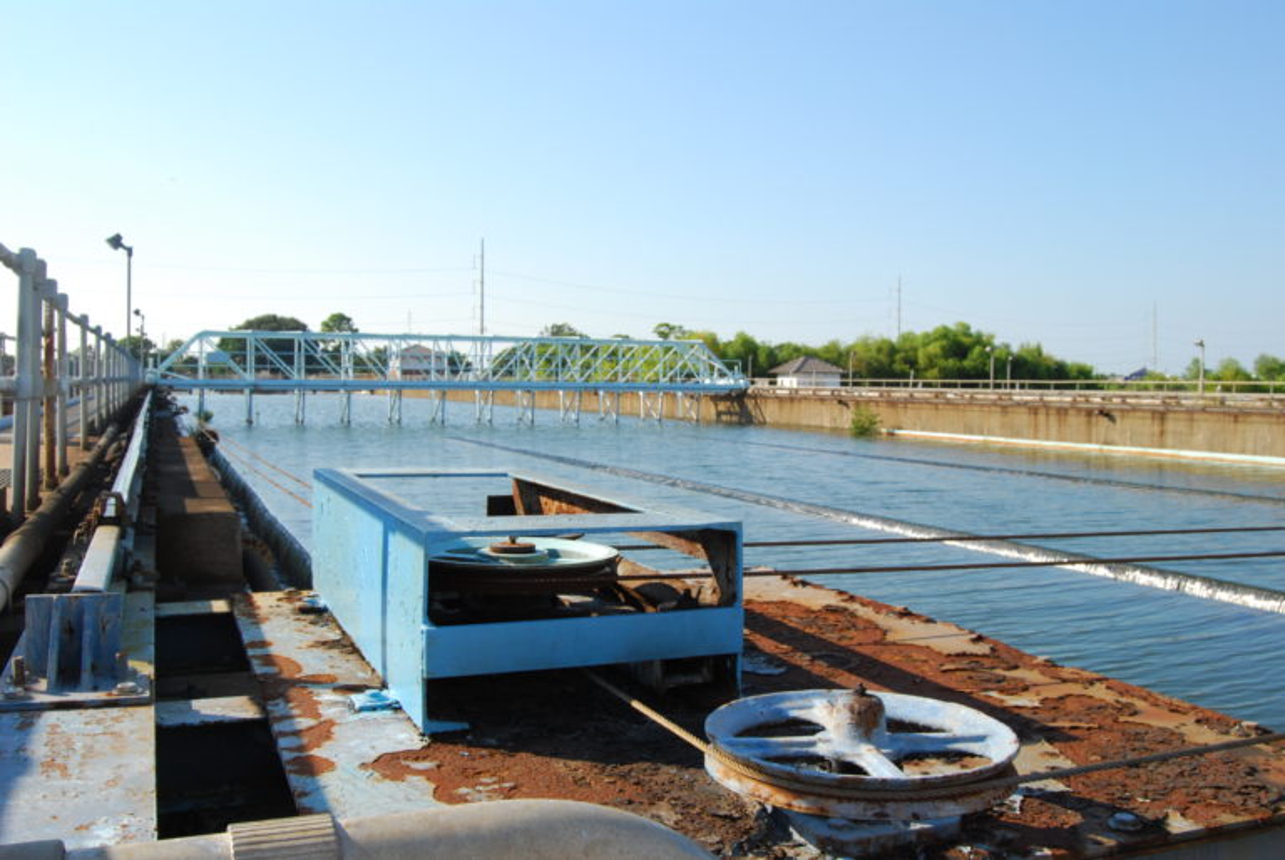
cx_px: 642
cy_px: 430
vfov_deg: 38.5
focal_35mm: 34
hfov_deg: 55.1
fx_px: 1233
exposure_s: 1/320
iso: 400
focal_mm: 23
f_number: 11
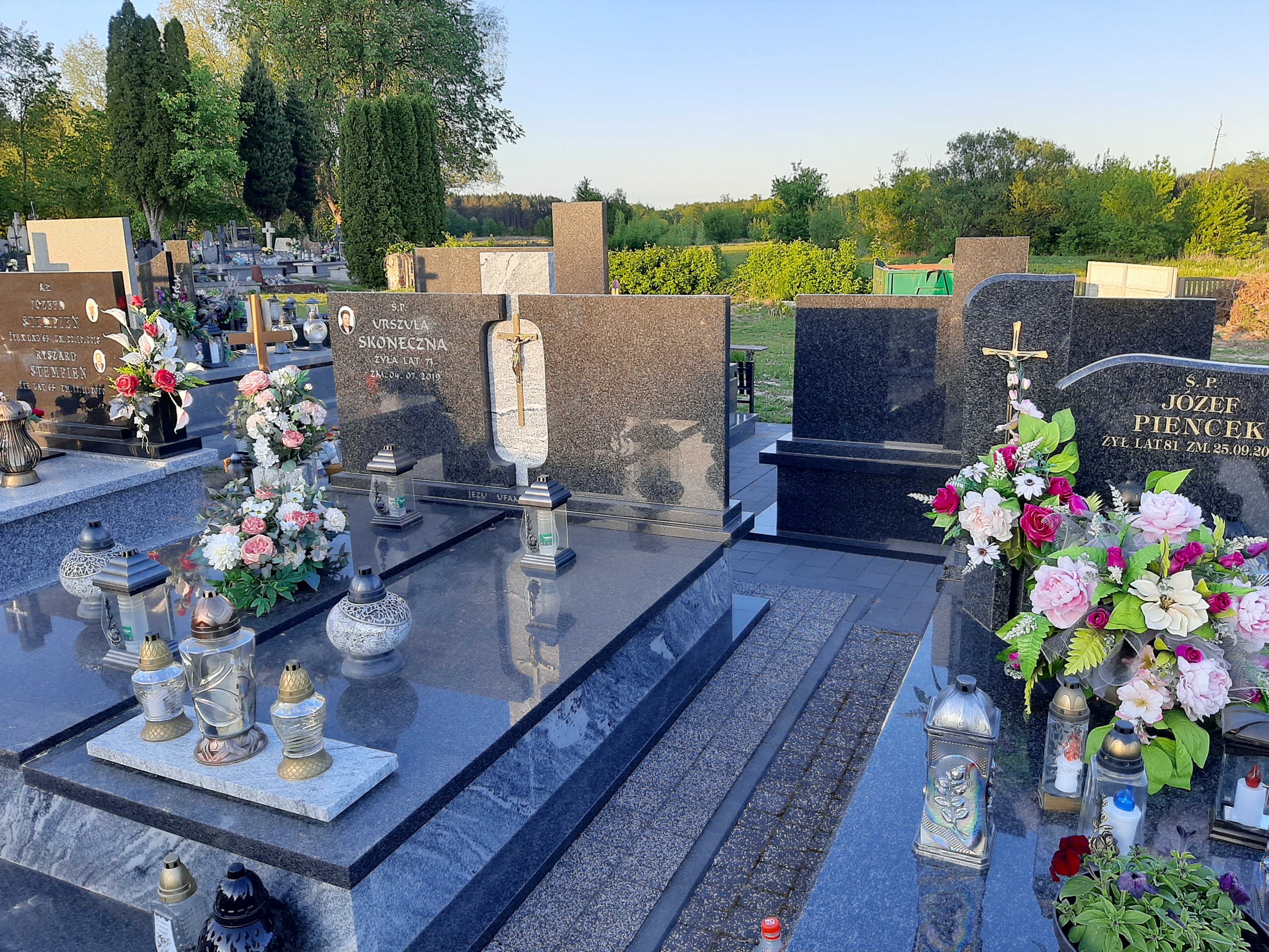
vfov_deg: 51.4
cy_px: 476
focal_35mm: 27
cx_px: 634
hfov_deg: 65.3
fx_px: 990
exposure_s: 1/284
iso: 40
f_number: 1.7
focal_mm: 3.93
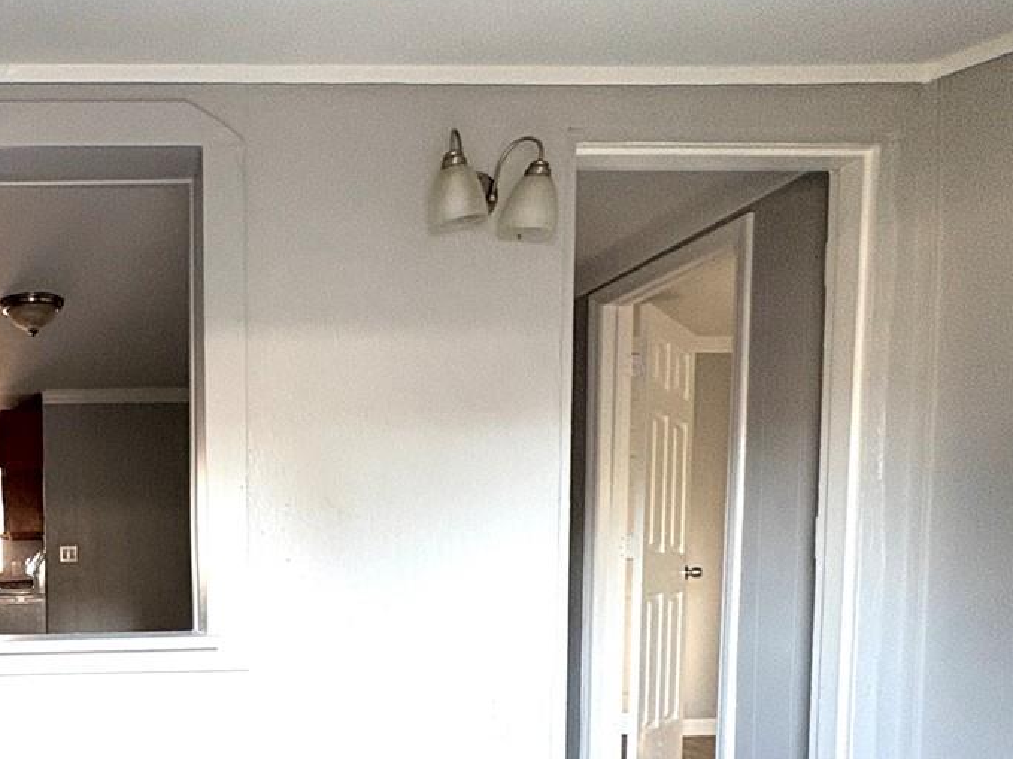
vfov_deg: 40.2
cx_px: 82
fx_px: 966
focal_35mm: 33
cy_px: 664
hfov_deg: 48.8
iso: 160
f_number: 2.2
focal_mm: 2.22
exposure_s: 1/99
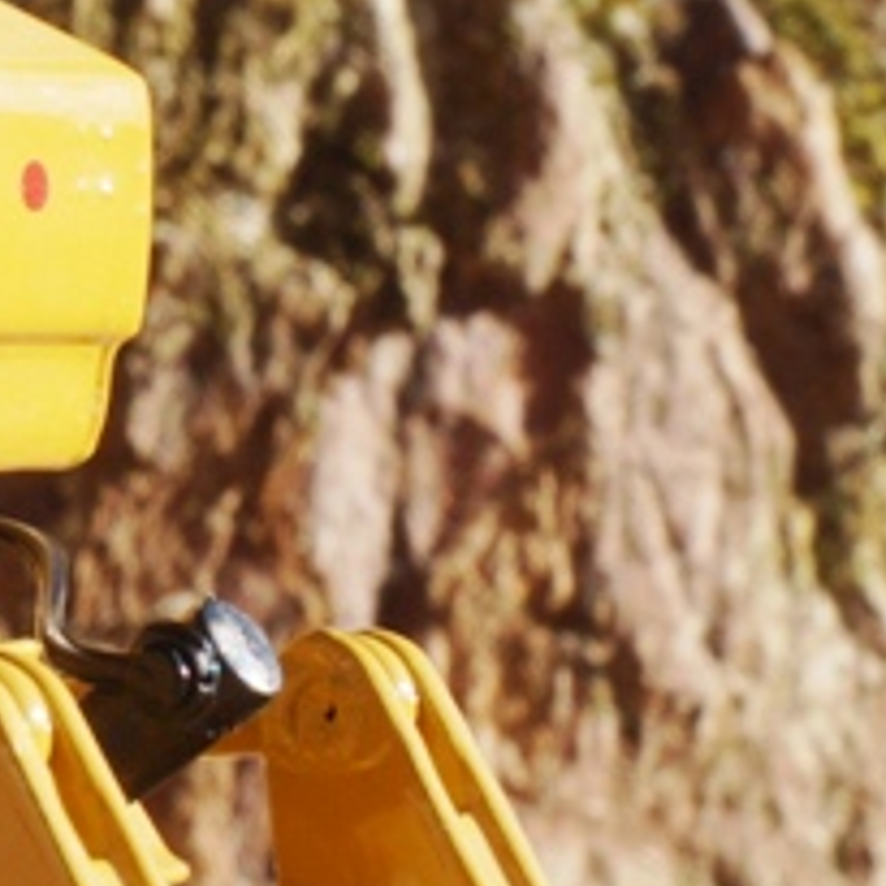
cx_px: -1093
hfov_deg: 8.1
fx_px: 5820
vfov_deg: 8.7
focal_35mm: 201
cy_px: 225
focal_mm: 28
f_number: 20
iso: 250
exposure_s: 1/60
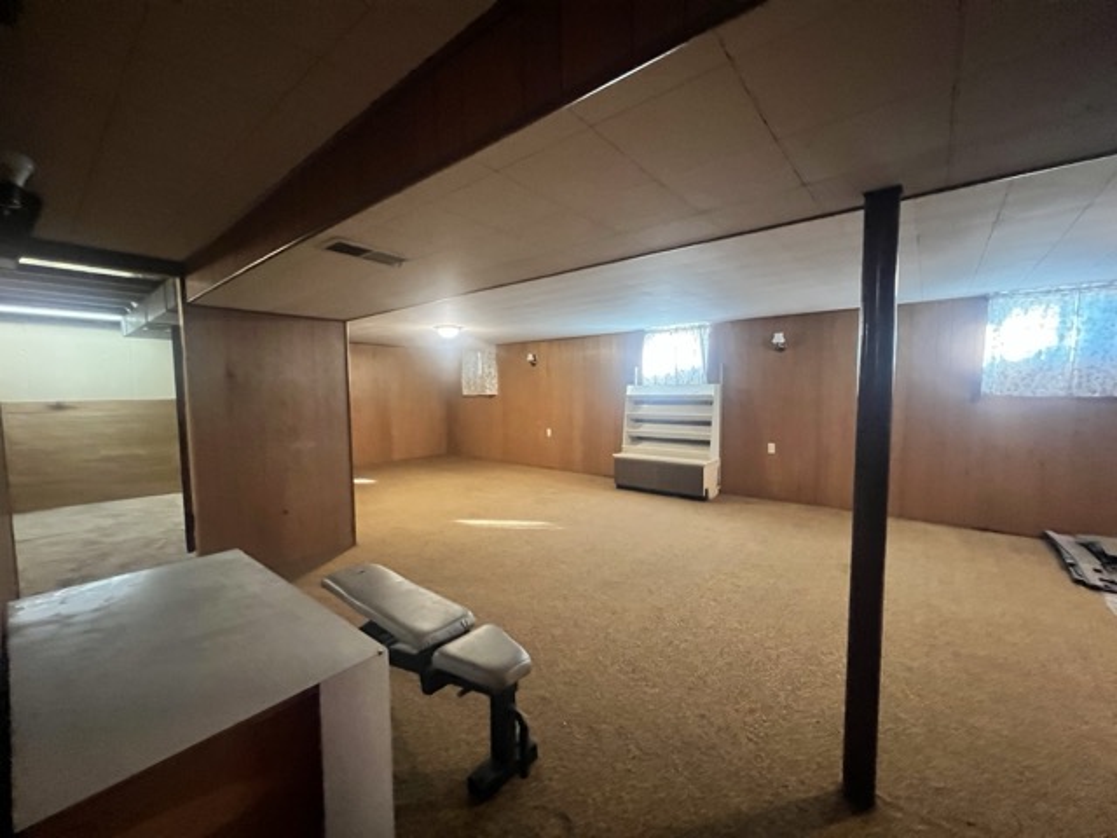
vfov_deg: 89.9
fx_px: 419
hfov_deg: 106.2
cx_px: 558
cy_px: 419
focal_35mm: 13
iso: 1000
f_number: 1.8
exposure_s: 1/60
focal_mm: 1.57
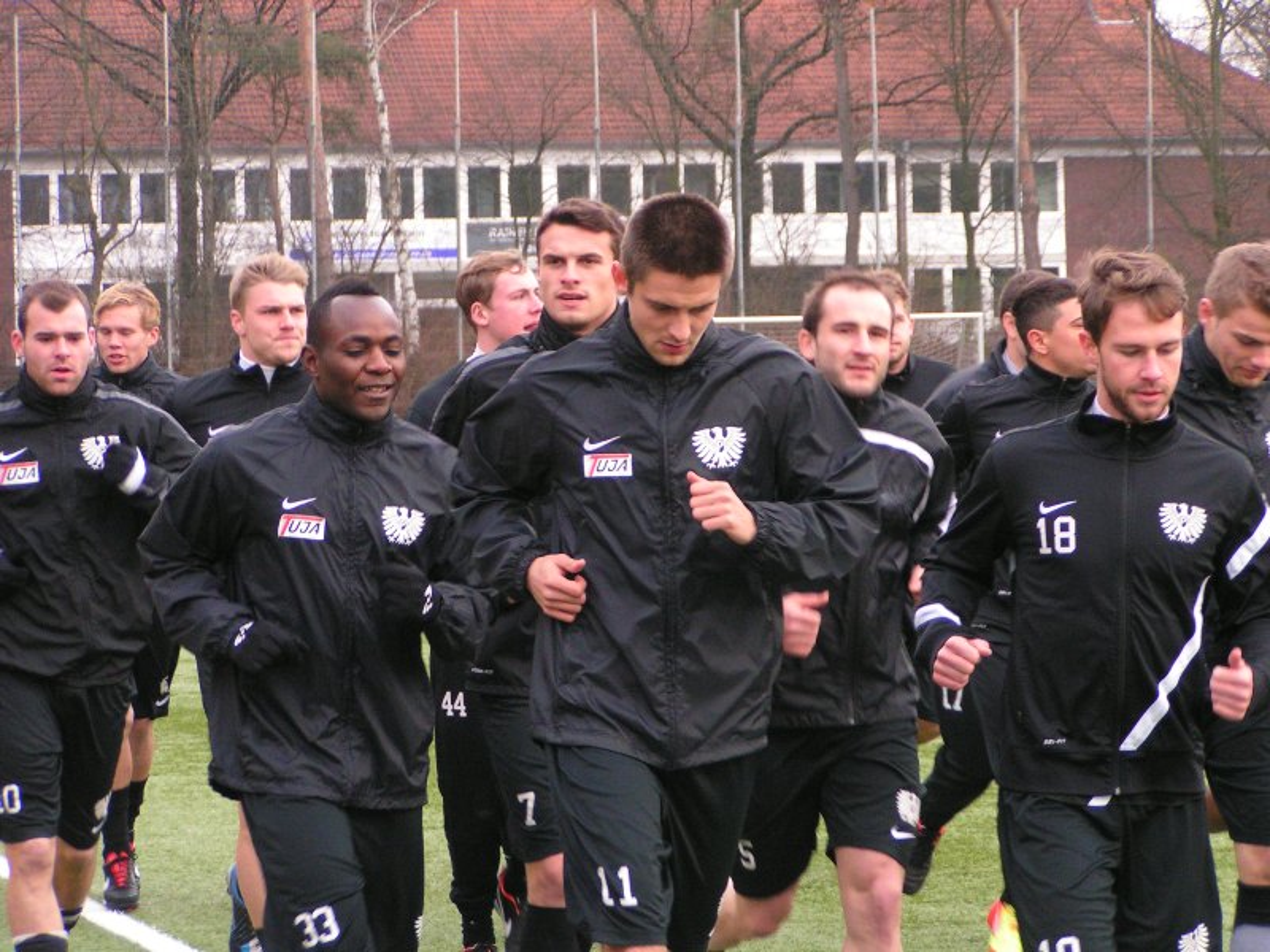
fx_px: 5503
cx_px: 635
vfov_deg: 9.9
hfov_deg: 13.2
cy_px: 476
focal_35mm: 150
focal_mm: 22.9
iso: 200
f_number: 3.5
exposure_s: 1/160
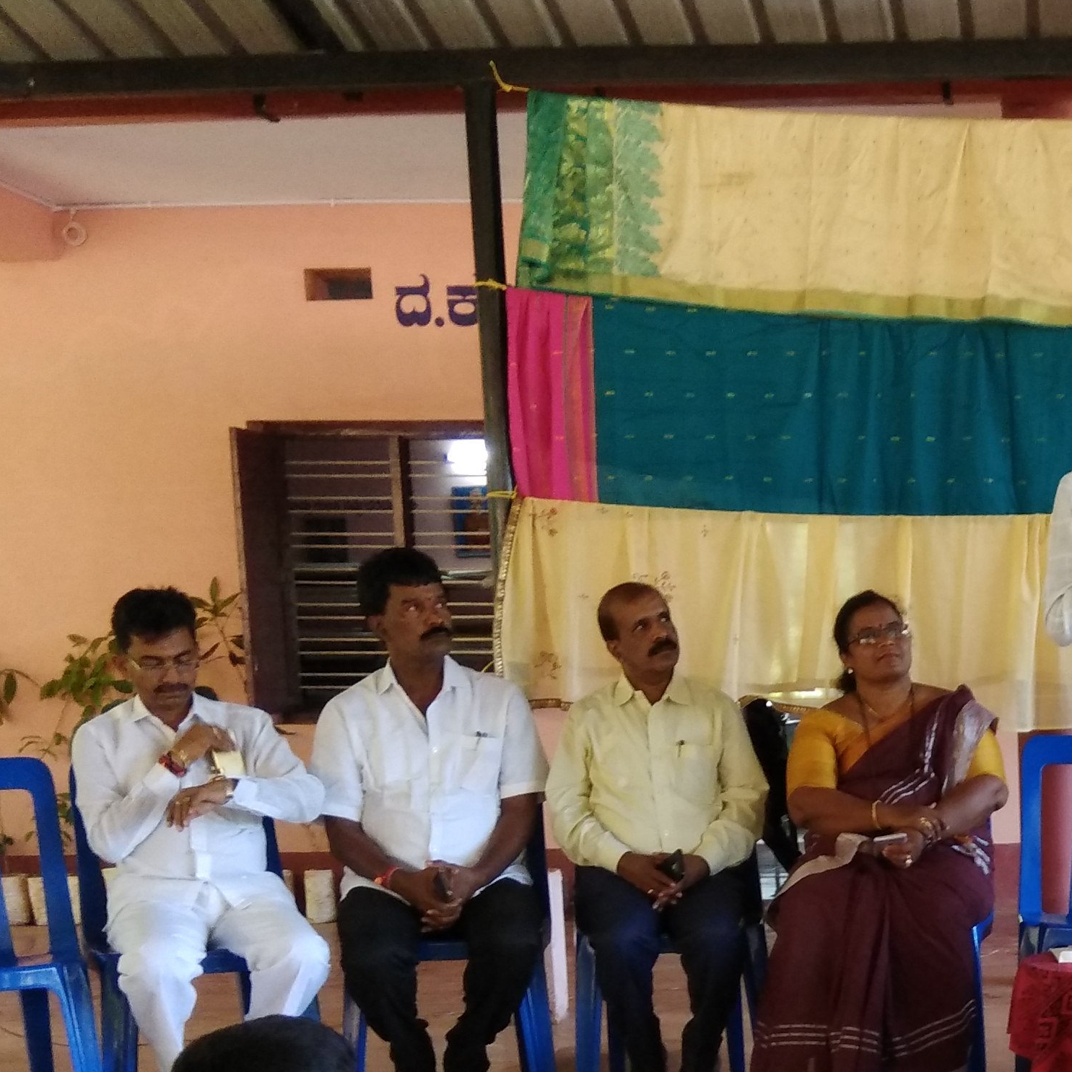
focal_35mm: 52
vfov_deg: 31.2
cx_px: 1105
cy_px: 969
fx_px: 1822
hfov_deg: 30.2
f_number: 2
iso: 320
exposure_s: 1/33
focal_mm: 3.57
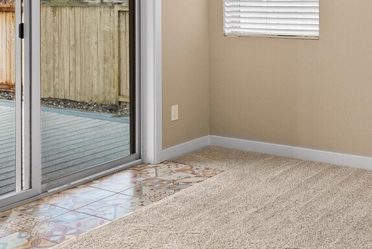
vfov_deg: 26.0
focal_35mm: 50
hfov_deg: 37.8
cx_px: 310
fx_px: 517
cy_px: 17
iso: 1000
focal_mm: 17
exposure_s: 1/6
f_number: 7.1
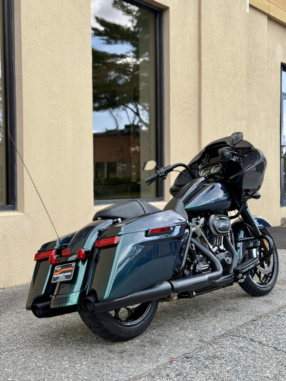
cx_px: 143
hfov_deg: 30.3
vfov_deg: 39.7
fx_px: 529
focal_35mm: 48
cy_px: 190
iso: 80
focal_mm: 6.76
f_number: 1.78
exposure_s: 1/1027
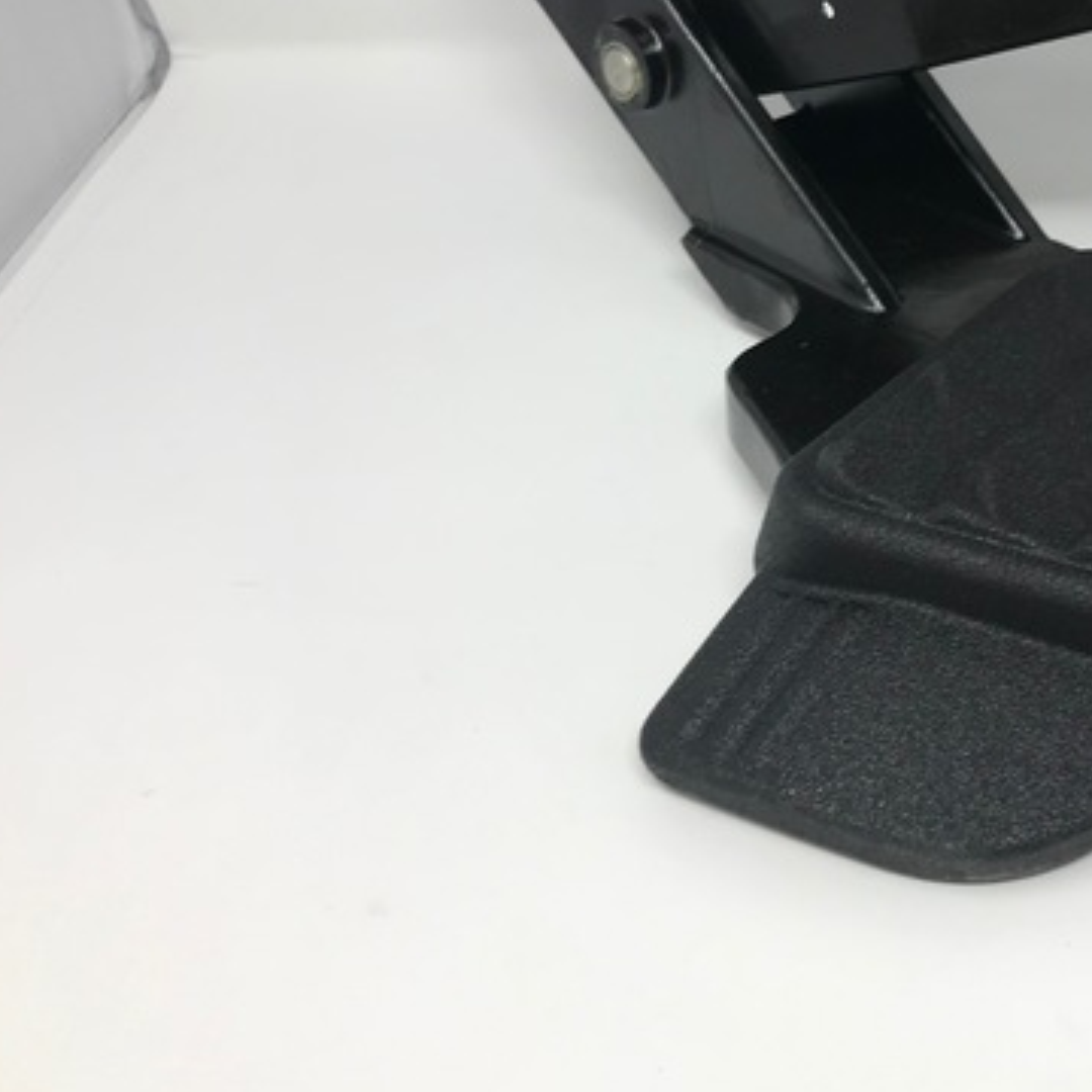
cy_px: 473
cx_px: 925
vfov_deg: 38.3
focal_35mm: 44
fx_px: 1570
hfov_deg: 36.6
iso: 32
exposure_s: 1/120
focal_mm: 3.99
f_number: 1.8
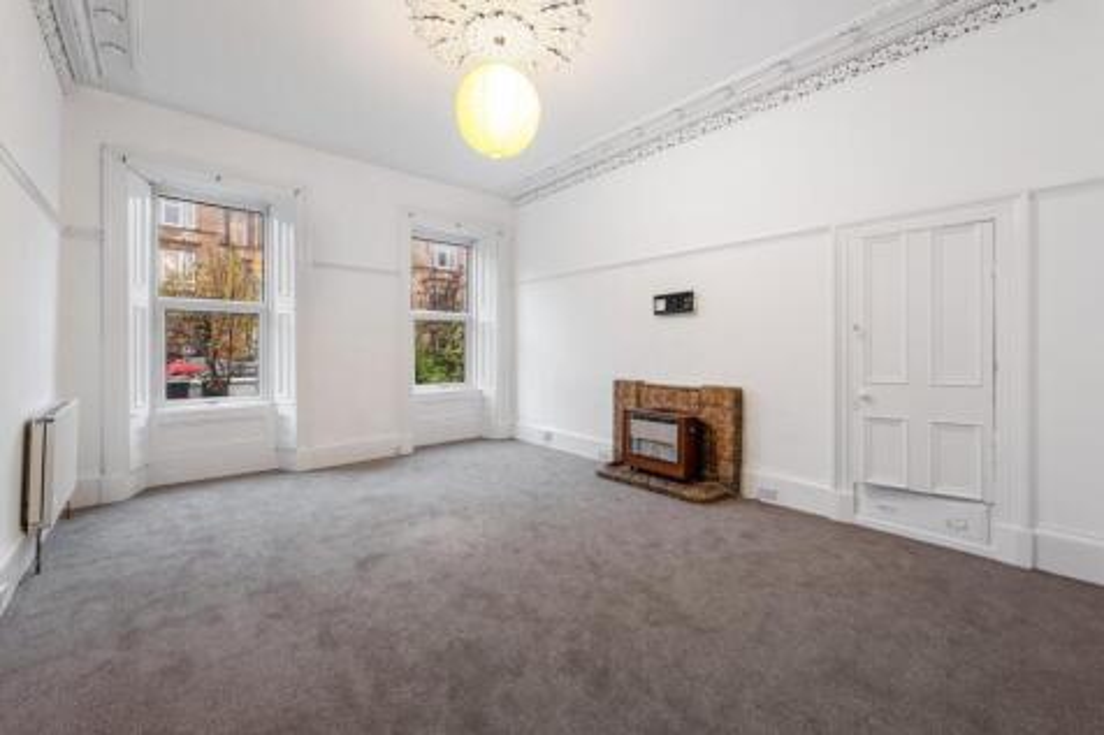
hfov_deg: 104.3
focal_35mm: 14
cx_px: 552
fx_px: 429
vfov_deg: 81.2
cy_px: 368
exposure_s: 1/1.25
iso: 640
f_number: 8
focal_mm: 14
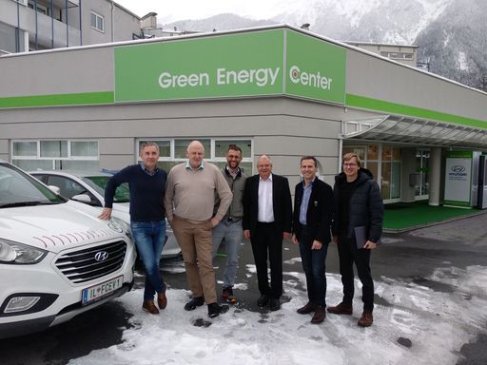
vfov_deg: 53.1
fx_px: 366
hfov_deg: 67.3
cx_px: 244
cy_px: 182
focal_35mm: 26
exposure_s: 1/100
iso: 160
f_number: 2.2
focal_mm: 3.81
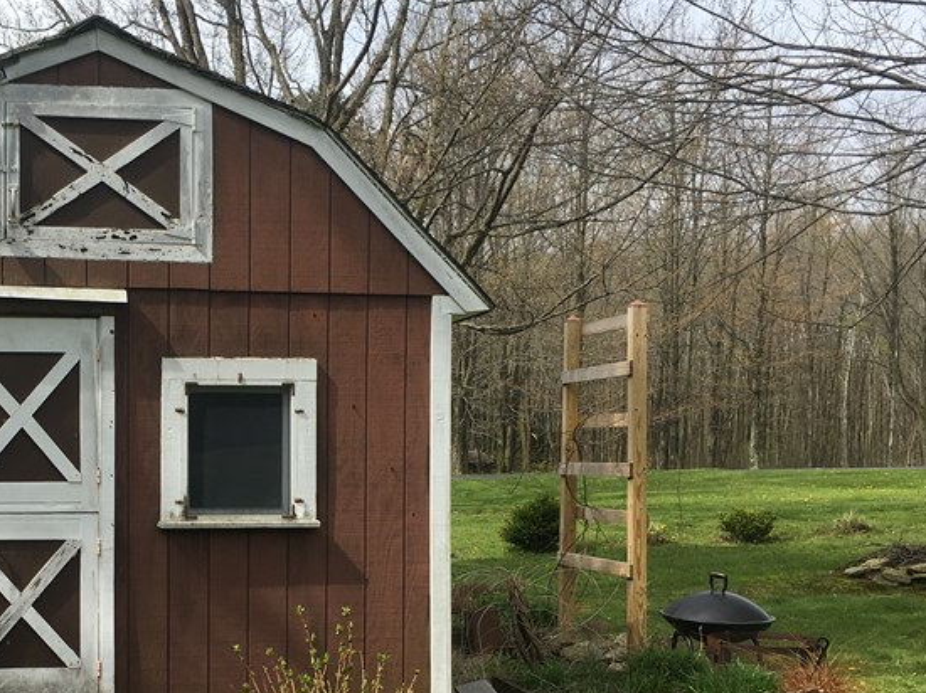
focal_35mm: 54
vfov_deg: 26.6
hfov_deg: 34.4
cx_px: 182
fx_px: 1444
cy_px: 537
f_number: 2.2
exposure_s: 1/785
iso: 25
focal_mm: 4.15
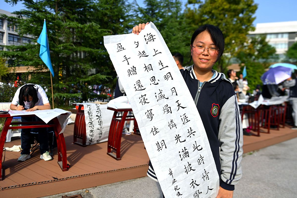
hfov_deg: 60.3
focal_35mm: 31
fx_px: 256
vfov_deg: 42.3
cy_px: 99
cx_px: 148
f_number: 3.5
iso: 100
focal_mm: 31
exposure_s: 1/1250
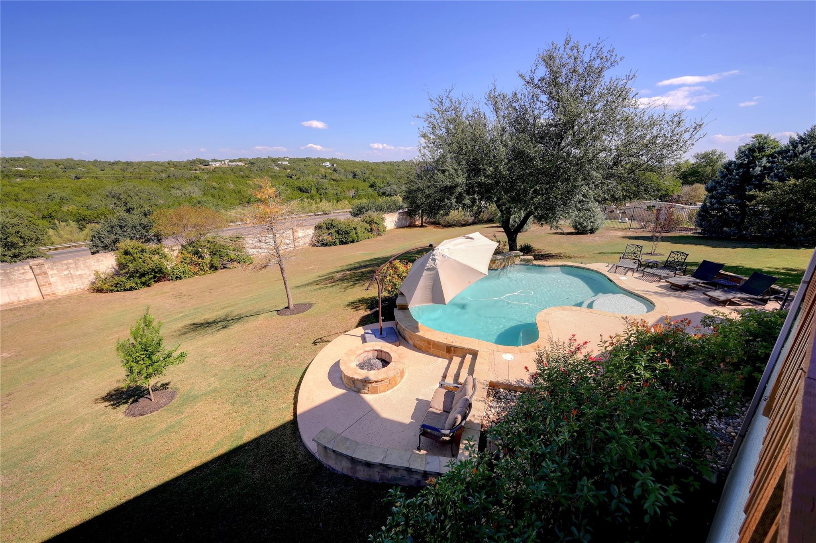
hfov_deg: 104.3
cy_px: 272
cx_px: 408
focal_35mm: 14
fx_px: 317
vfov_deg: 81.1
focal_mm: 14
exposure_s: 1/160
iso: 400
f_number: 11
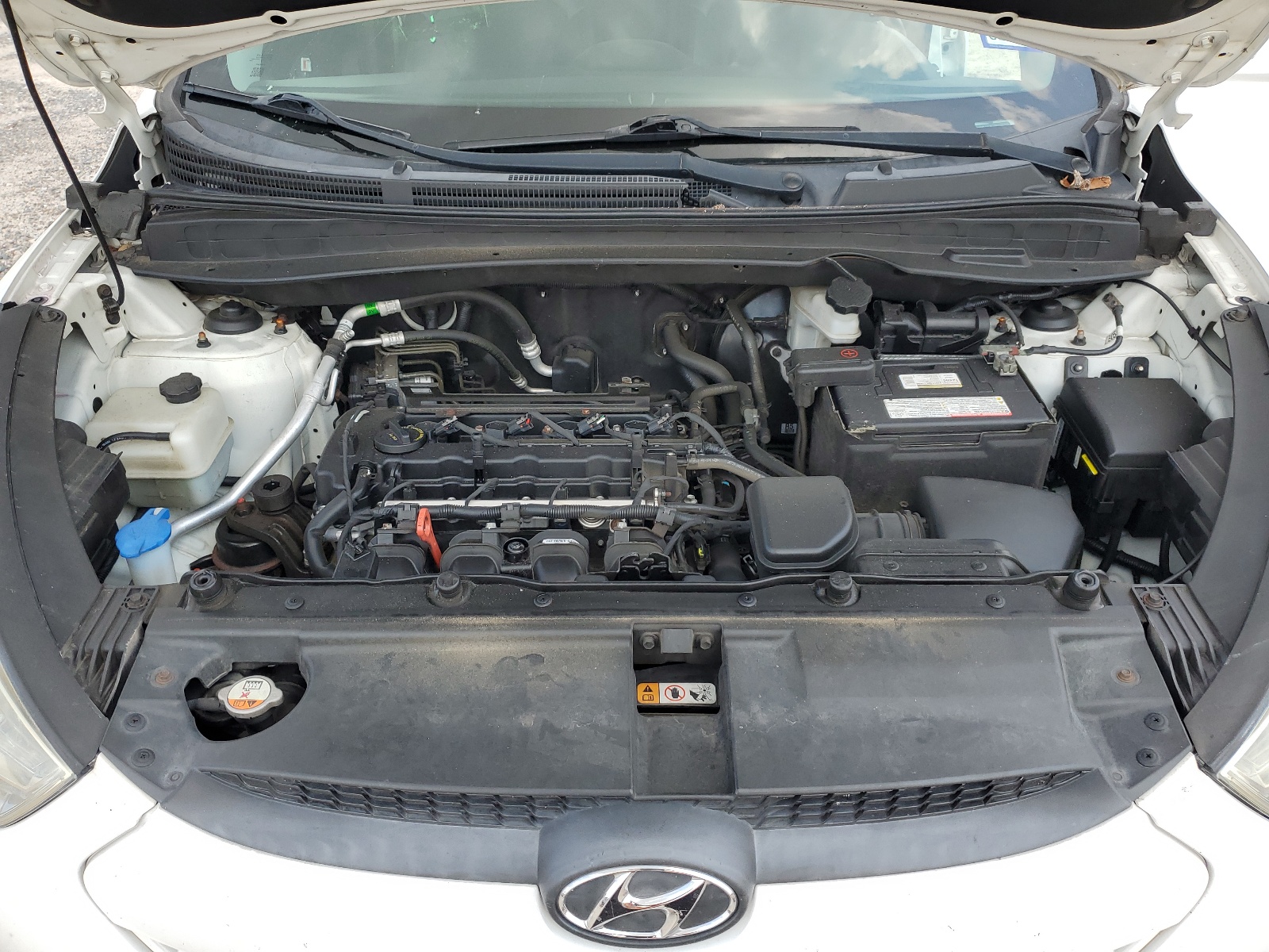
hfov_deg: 67.3
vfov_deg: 53.1
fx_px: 953
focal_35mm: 26
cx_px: 634
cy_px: 476
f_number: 1.5
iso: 50
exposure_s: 1/833
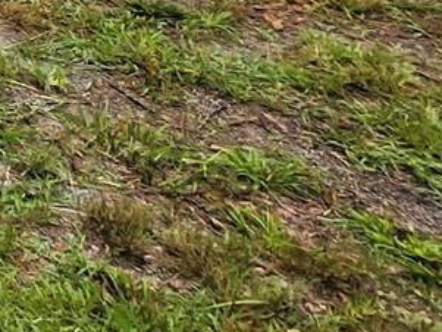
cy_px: -461
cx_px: -515
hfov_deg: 17.0
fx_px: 881
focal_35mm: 69
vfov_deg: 14.4
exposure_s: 1/497
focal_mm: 1.74
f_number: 2.2
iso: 40
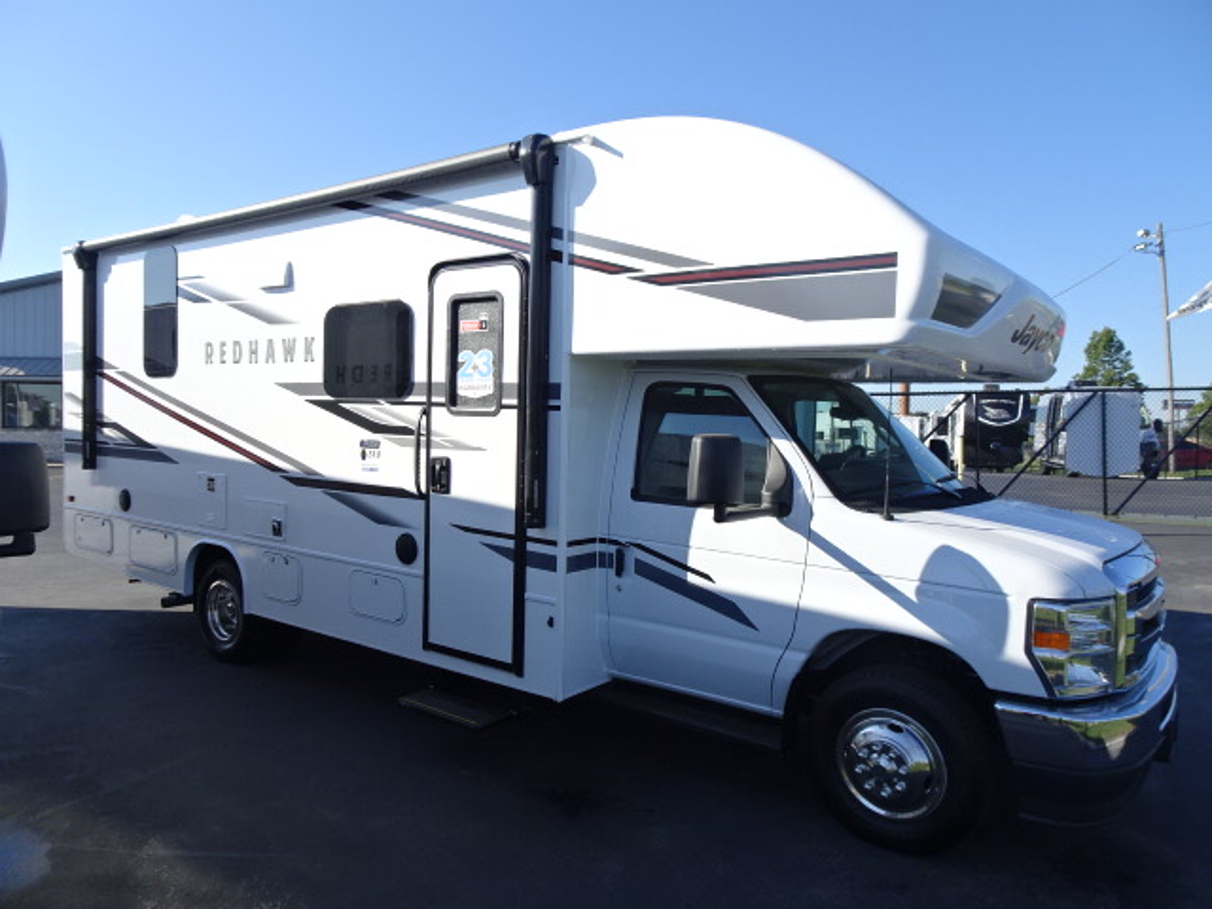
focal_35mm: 24
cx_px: 606
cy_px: 454
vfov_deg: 56.8
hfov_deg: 71.6
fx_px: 840
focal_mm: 4.1
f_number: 3.5
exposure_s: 1/640
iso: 80
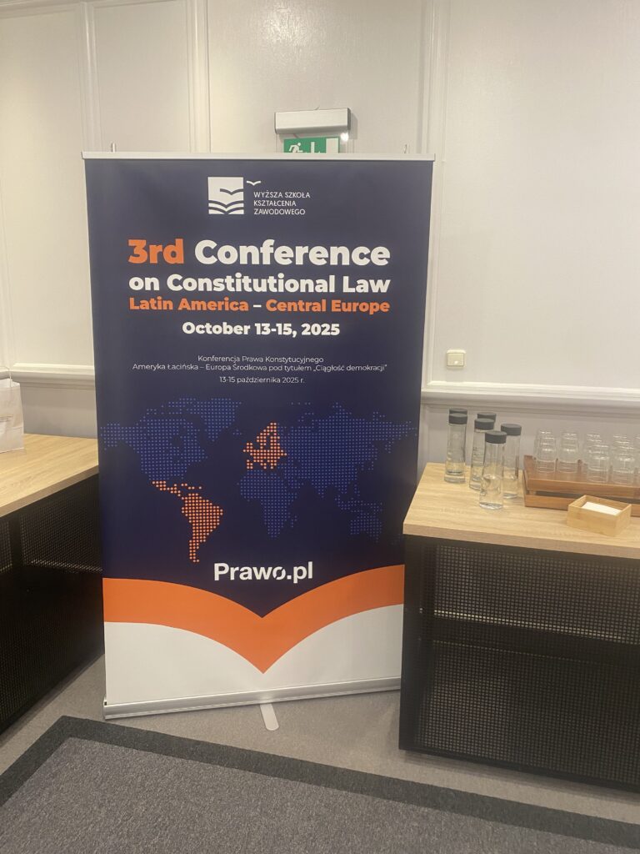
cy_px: 427
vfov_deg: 67.3
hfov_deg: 53.1
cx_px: 320
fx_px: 641
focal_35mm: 26
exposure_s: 1/50
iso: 125
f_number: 1.8
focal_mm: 4.25
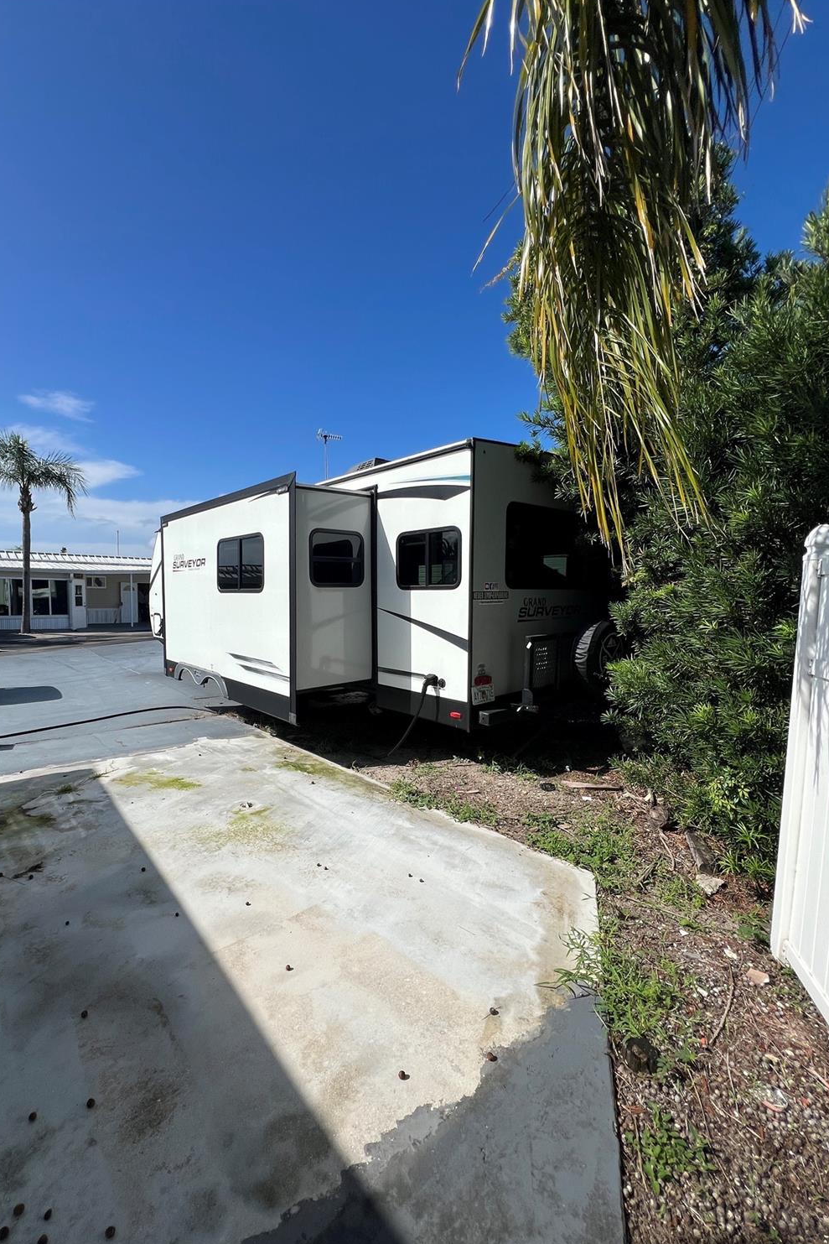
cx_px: 366
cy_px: 636
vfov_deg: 104.2
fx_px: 483
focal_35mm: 14
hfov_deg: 80.9
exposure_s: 1/3040
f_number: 1.8
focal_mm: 1.57
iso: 32
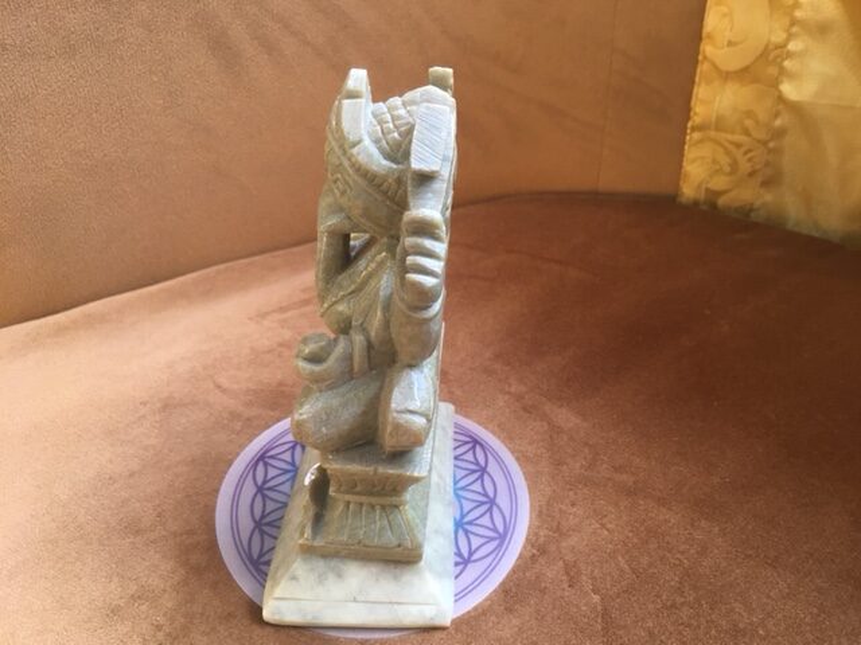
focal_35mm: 29
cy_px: 322
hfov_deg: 61.7
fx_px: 721
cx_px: 430
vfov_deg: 48.2
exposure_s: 1/33
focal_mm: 4.15
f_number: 2.2
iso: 100
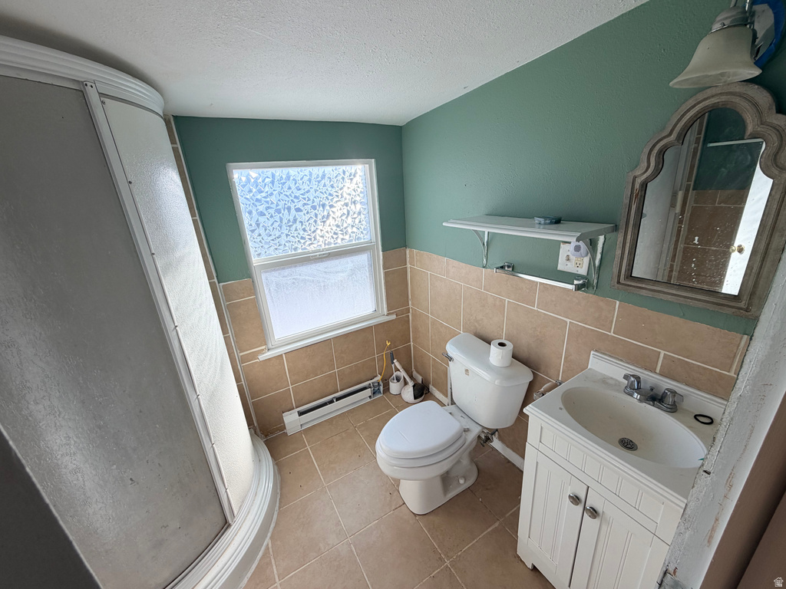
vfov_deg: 85.7
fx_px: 318
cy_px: 294
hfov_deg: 102.1
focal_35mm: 14
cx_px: 393
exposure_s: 1/233
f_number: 2.2
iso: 40
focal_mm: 2.22
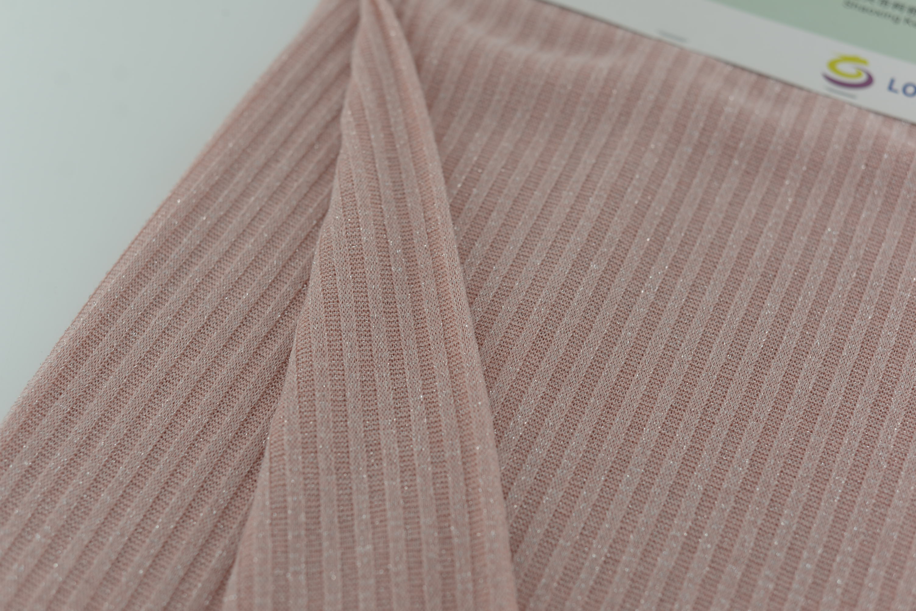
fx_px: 1273
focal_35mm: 50
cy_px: 306
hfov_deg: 39.6
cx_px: 458
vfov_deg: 27.0
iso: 100
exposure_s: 1/250
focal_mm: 50
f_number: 3.5
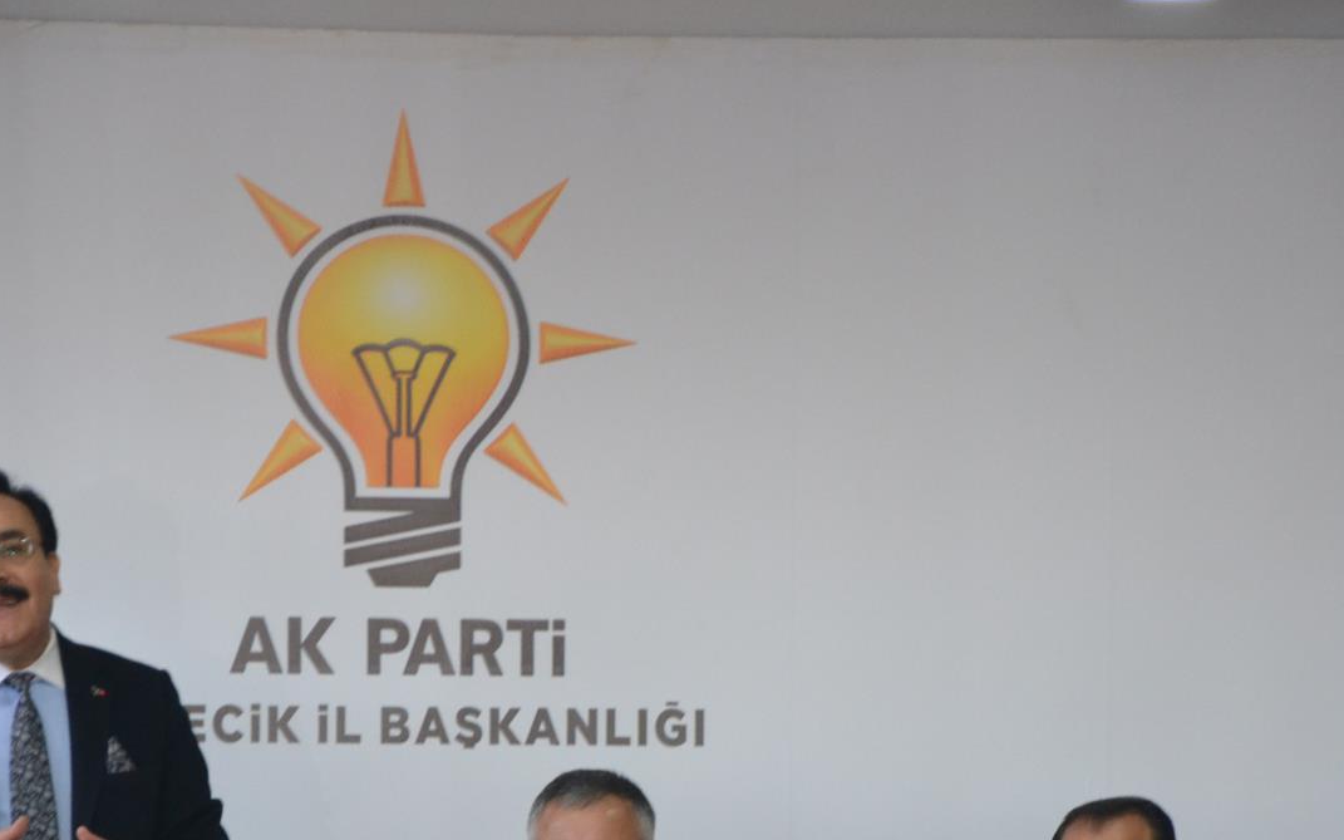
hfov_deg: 8.6
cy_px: 655
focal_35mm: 243
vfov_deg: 5.4
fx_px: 8891
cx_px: 624
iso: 1600
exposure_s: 1/60
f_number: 5.6
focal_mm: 105
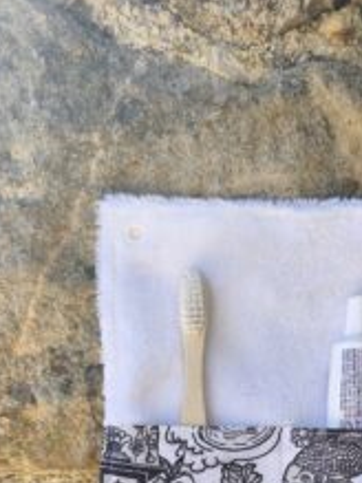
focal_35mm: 42
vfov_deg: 41.8
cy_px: 419
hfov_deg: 33.6
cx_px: 272
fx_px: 586
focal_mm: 6.18
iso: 50
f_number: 1.65
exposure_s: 1/129
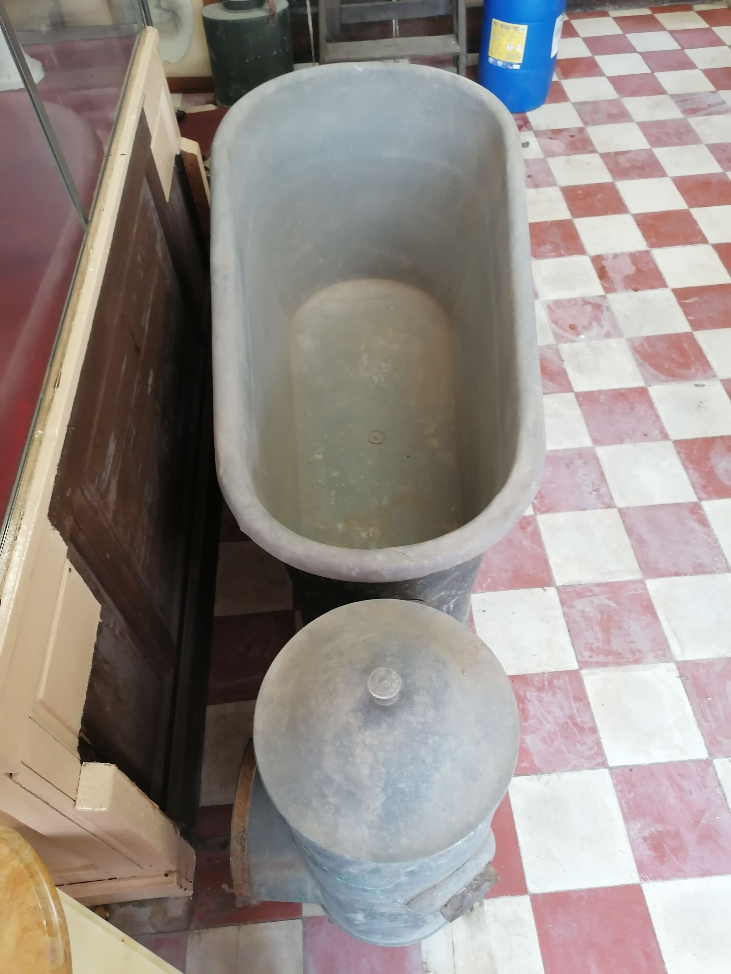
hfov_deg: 51.4
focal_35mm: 27
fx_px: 760
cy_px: 487
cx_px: 366
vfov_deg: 65.3
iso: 400
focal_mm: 4.75
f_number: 1.8
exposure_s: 1/20
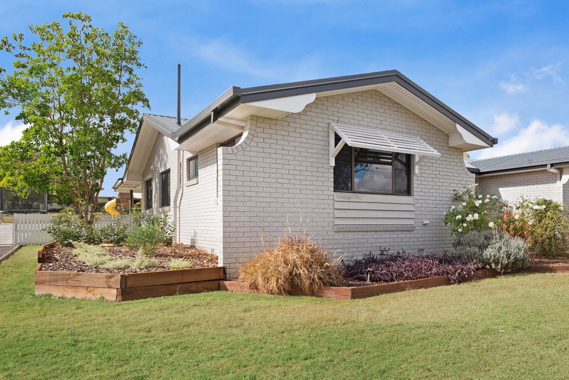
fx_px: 411
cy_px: 222
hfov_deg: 68.2
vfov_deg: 49.4
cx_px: 358
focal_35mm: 26
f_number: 11
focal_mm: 19
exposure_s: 1/40
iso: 200
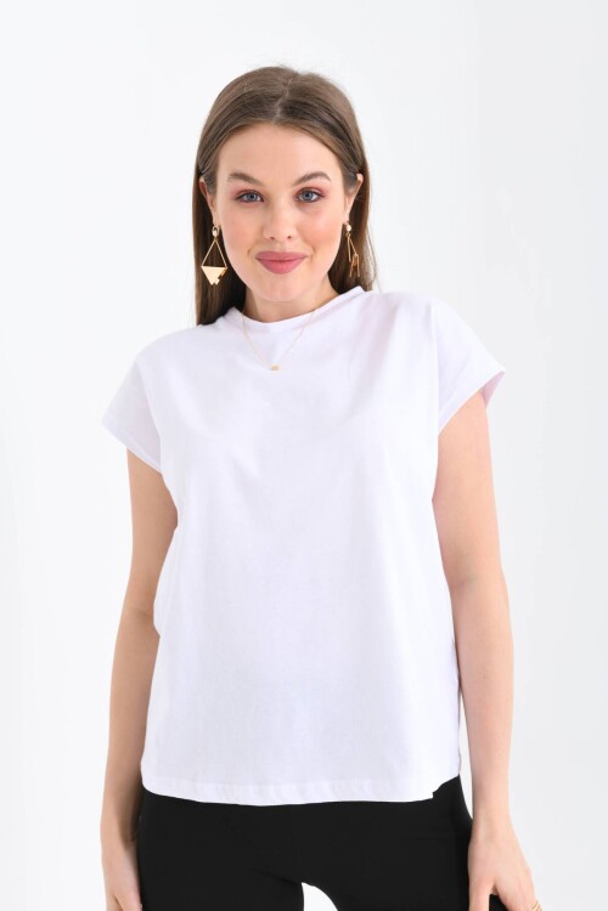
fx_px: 1393
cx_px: 304
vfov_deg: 36.2
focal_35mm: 55
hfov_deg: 24.6
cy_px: 456
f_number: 6.3
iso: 160
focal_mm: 55
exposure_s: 1/125
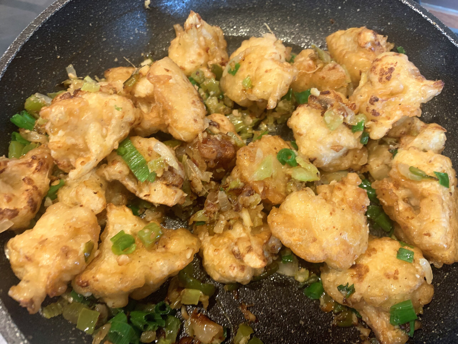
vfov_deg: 53.1
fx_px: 344
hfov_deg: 67.3
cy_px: 172
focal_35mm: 26
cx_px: 229
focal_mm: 4.25
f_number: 1.8
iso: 250
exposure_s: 1/33
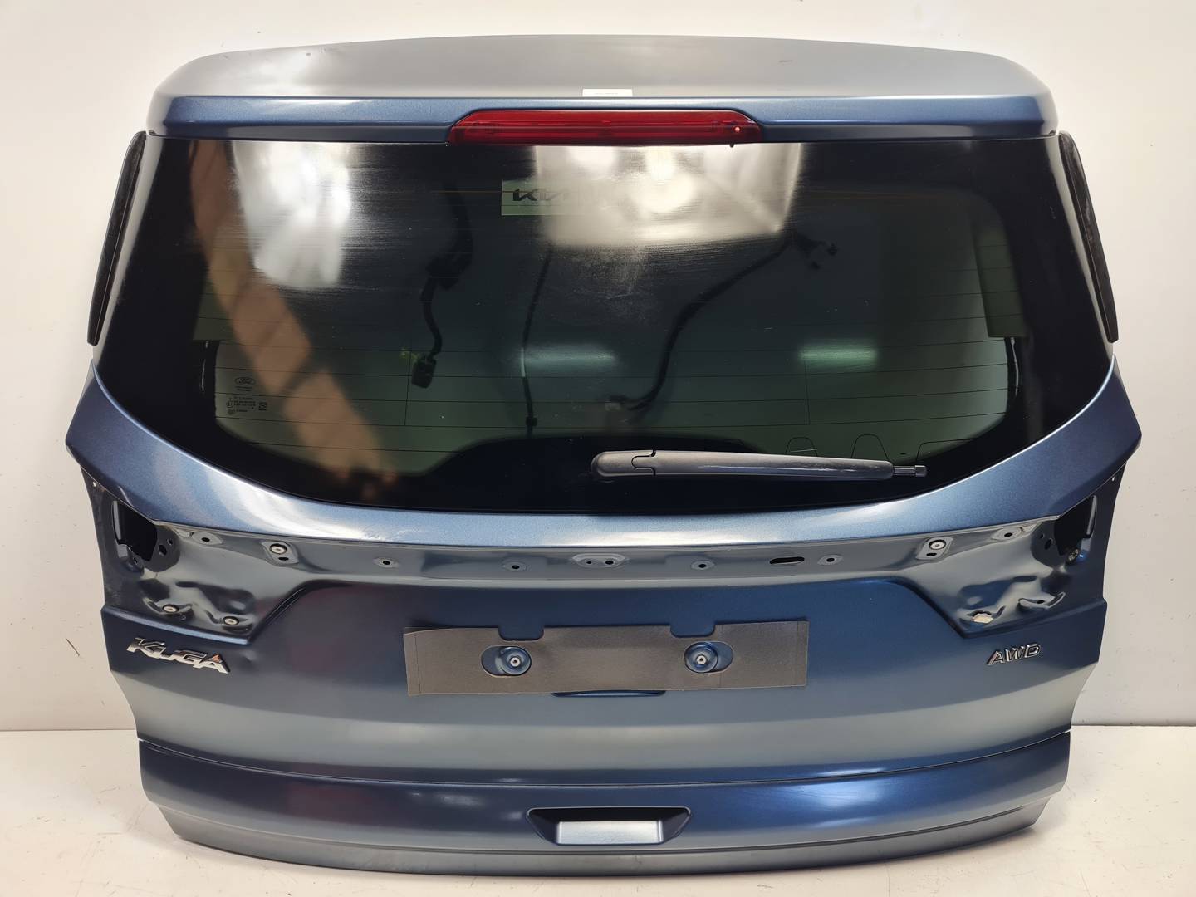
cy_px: 448
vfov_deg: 53.1
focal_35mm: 26
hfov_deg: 67.3
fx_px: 898
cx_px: 598
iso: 80
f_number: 1.8
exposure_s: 1/100
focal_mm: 5.4
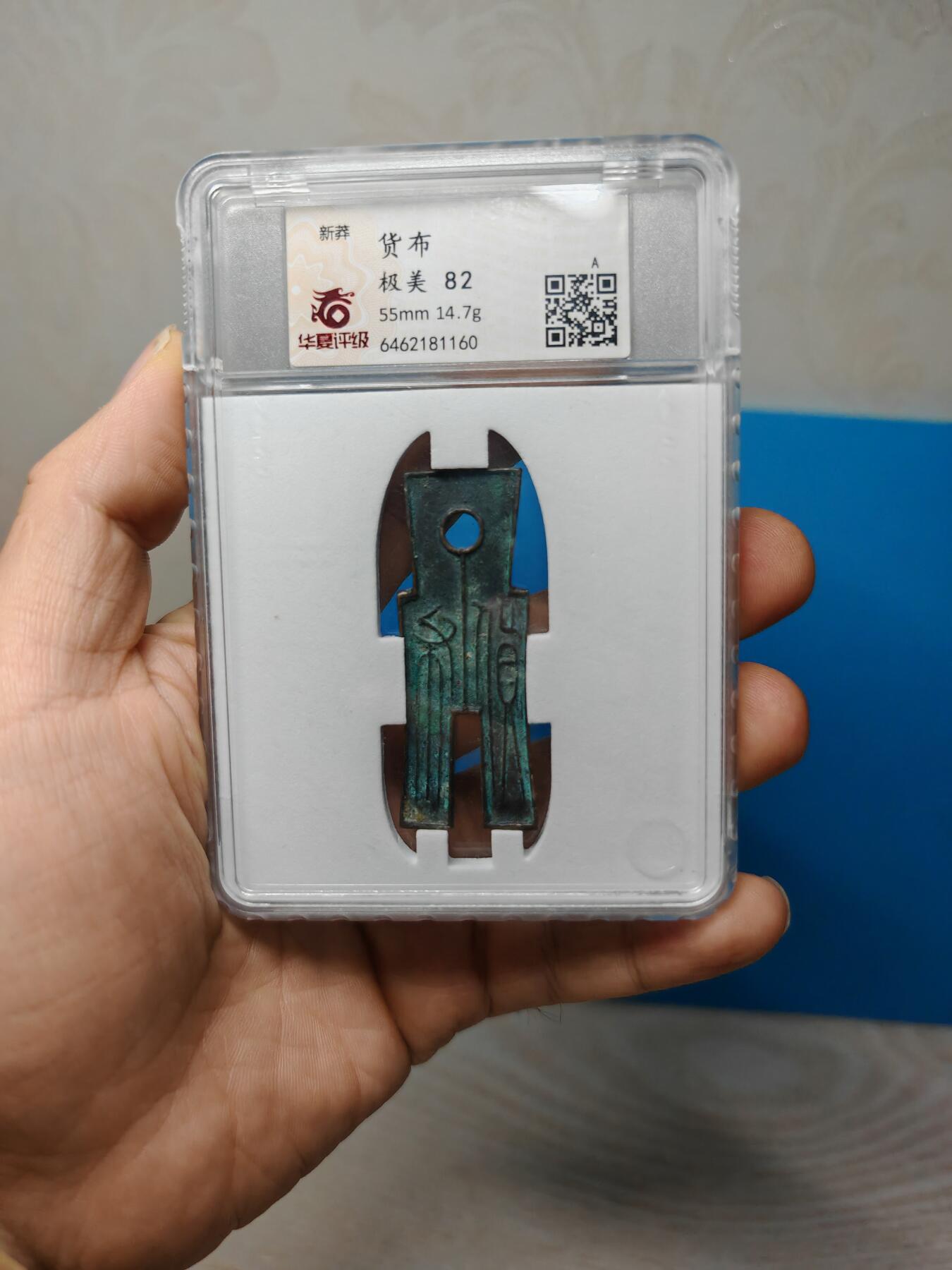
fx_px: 990
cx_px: 476
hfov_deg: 51.4
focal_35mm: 27
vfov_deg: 65.3
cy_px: 635
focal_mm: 7.62
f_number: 1.6
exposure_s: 1/1000
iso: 500
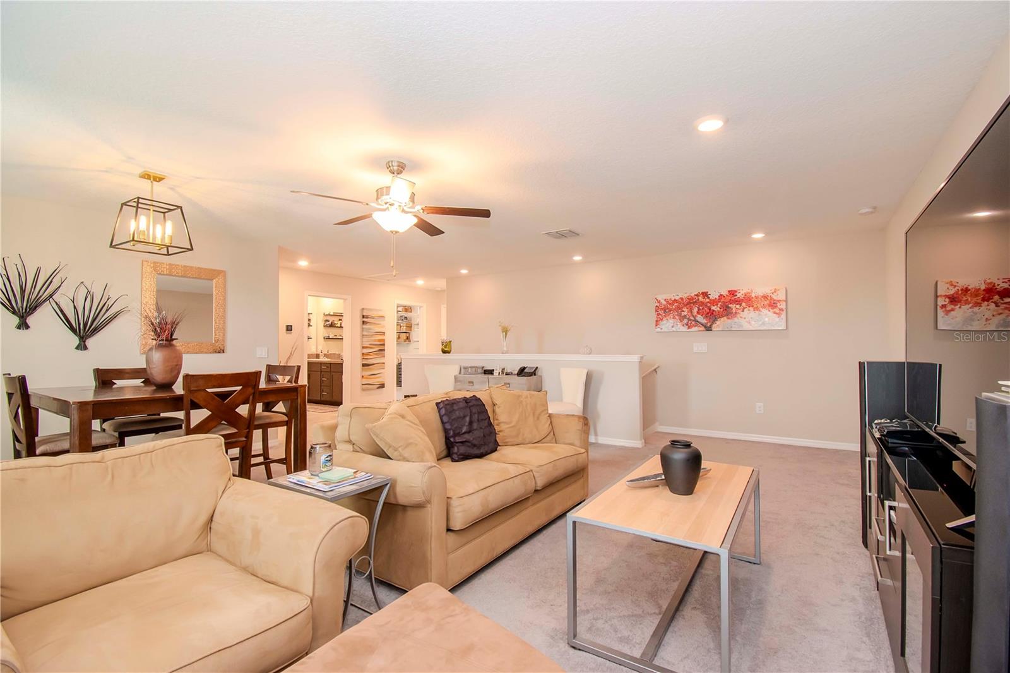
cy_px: 336
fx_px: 421
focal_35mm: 15
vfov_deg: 77.3
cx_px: 505
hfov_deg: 100.4
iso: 800
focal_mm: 10
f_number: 6.3
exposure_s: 1/13
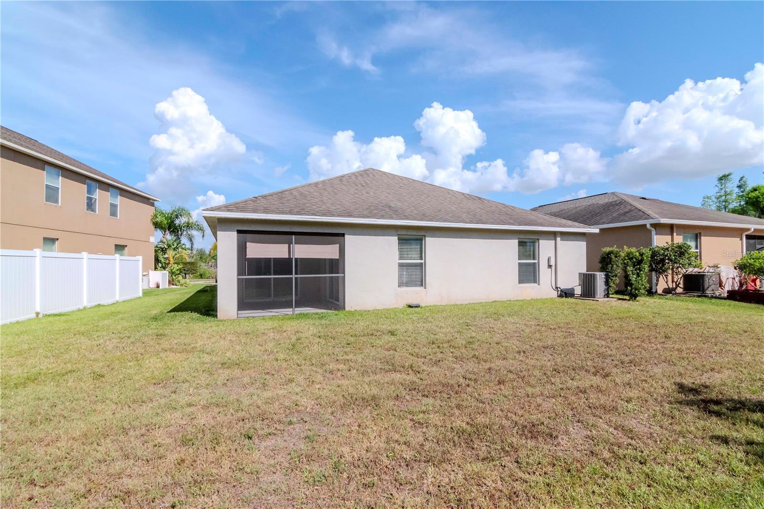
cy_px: 254
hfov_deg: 95.0
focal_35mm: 16
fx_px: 350
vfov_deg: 72.0
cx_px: 382
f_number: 11
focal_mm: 11
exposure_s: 1/1600
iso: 1000
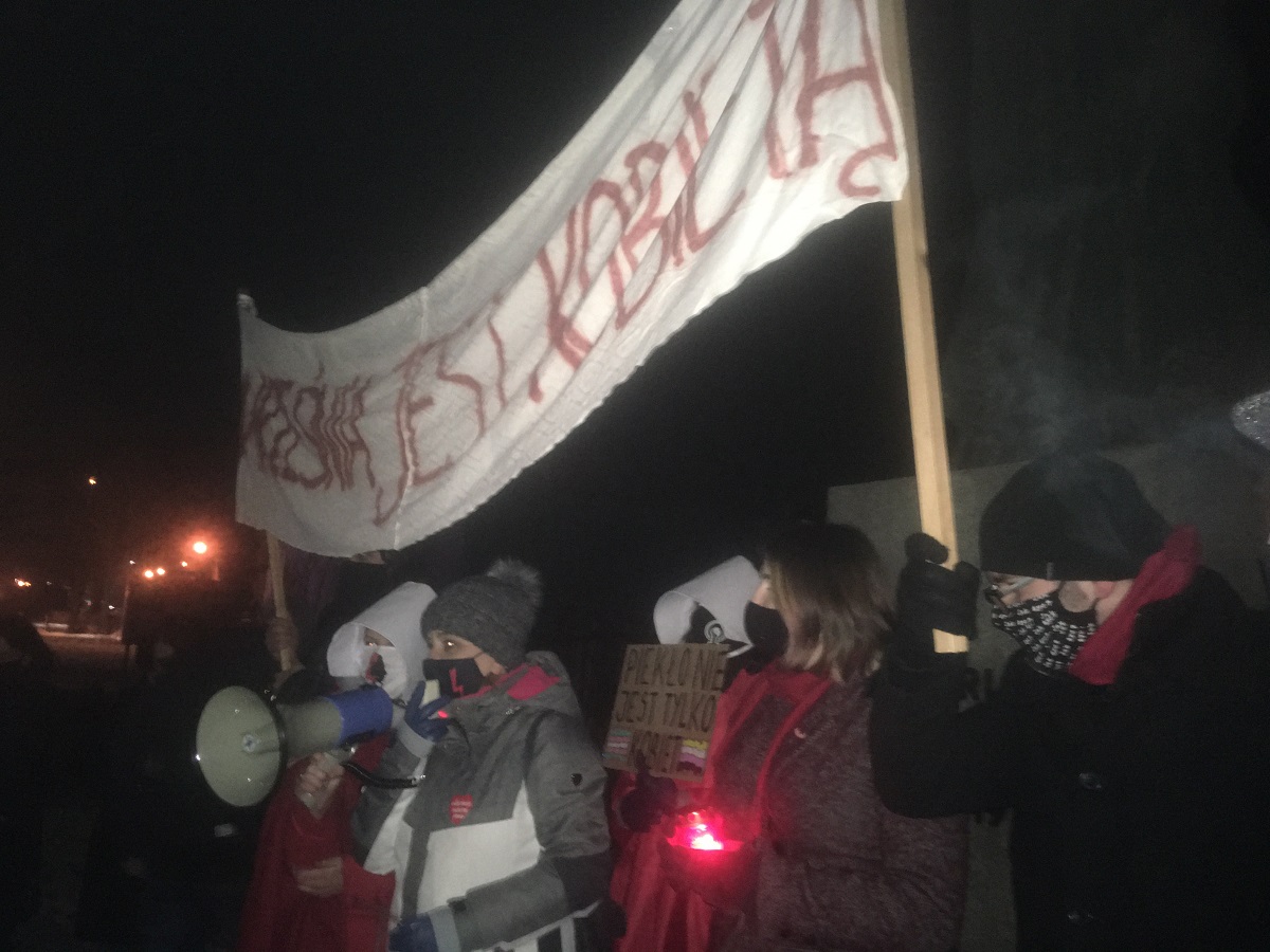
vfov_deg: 48.2
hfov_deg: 61.7
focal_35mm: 29
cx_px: 635
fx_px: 1064
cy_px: 476
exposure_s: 1/17
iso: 320
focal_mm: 4.15
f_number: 2.2
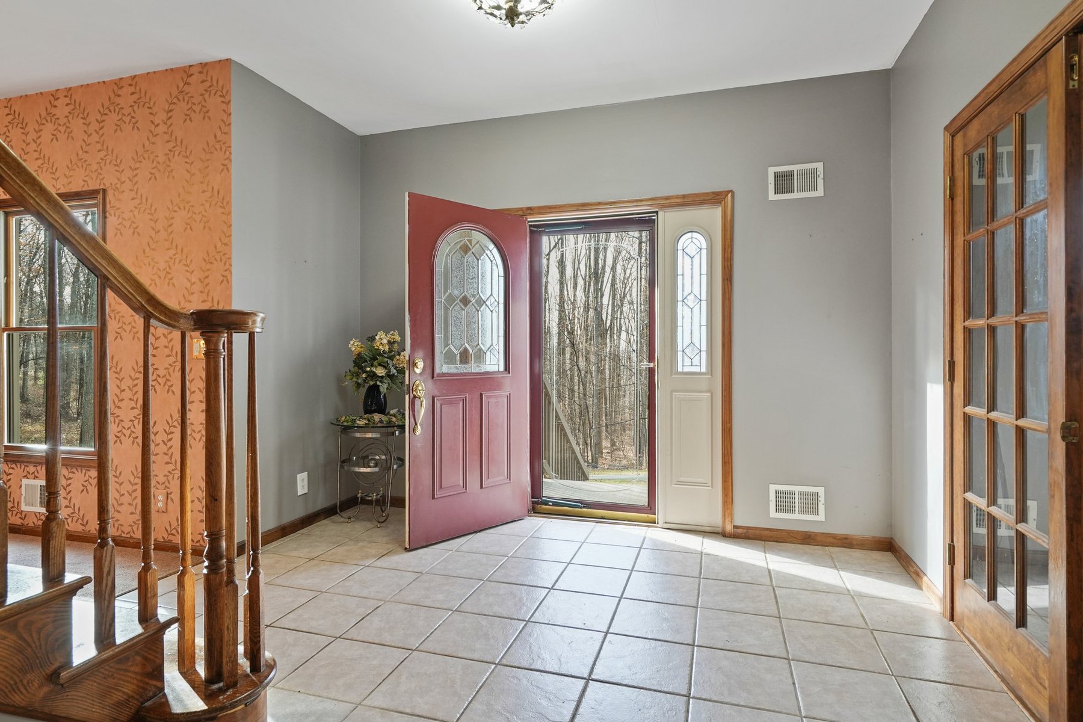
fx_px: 541
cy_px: 361
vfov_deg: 67.4
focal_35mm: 18
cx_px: 542
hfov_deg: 90.0
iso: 400
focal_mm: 18
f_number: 8
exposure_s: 1/2
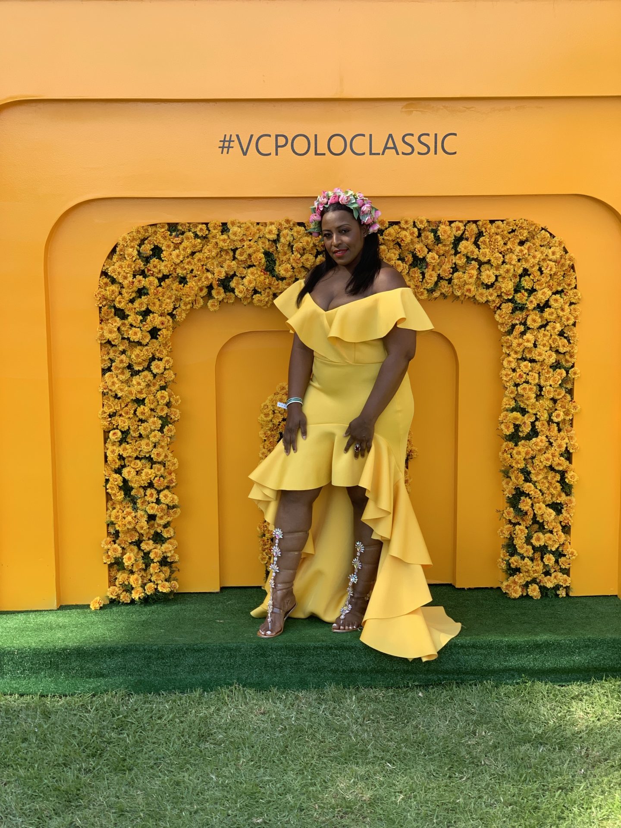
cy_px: 414
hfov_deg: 28.0
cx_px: 310
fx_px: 1244
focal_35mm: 52
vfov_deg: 36.8
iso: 20
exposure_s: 1/122
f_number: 2.4
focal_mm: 6
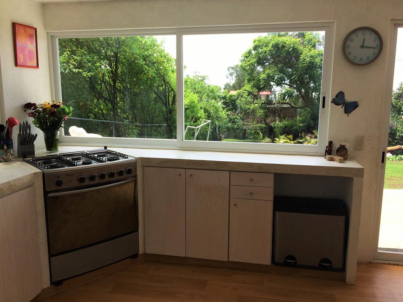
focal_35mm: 29
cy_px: 151
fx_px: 338
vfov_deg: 48.2
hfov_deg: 61.7
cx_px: 202
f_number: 2.2
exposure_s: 1/446
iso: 32
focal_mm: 4.15
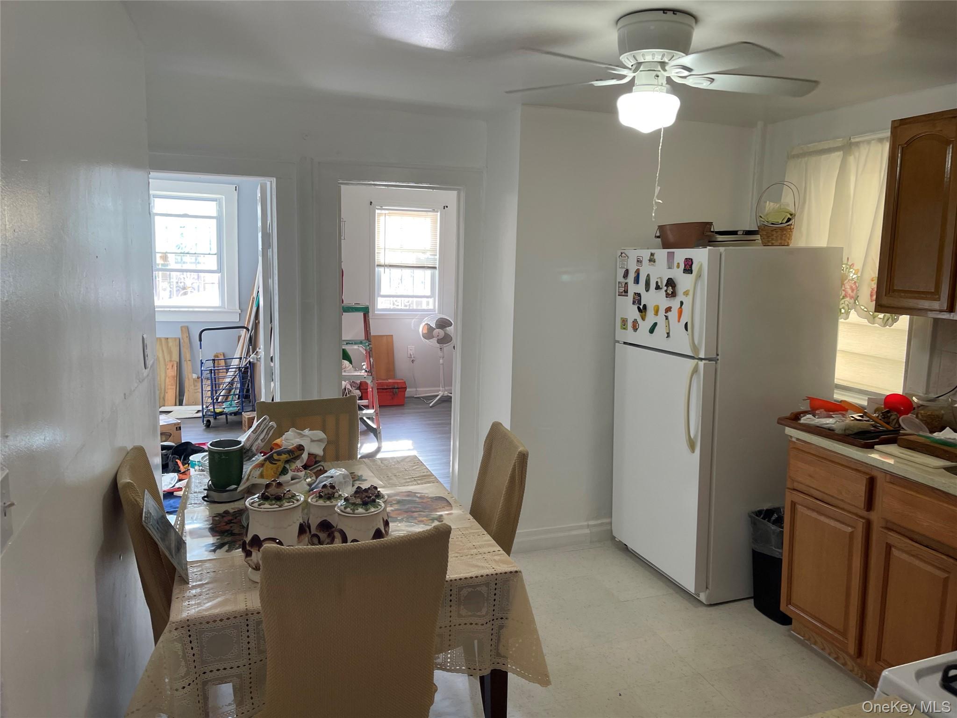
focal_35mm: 25
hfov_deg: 69.4
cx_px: 478
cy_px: 359
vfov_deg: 54.9
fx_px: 691
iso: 64
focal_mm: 5.1
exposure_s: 1/60
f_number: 1.6
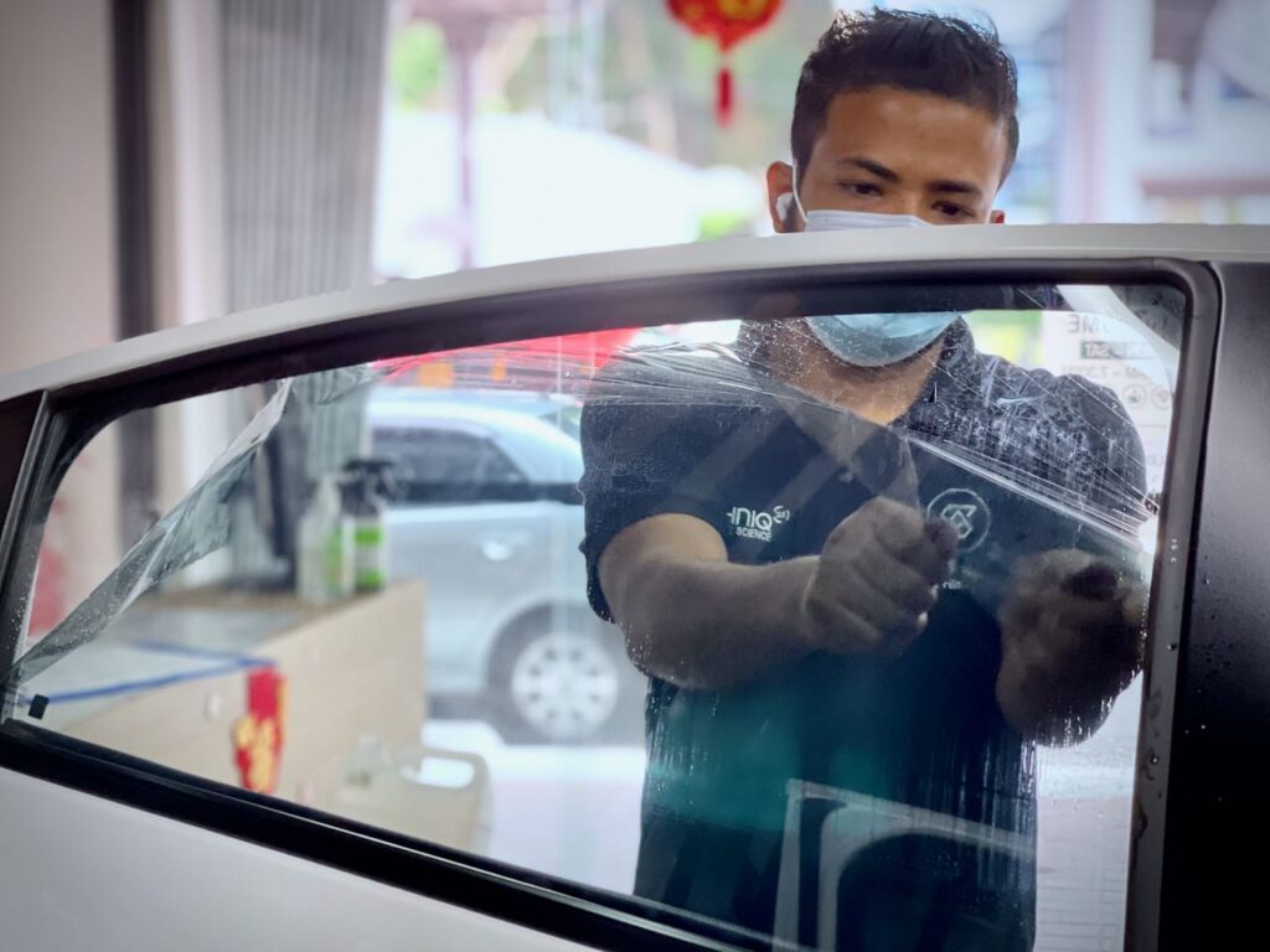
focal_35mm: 64
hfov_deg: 30.3
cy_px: 476
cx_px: 635
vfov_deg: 22.9
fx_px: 2348
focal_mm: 7.5
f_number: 2.2
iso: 125
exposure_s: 1/50
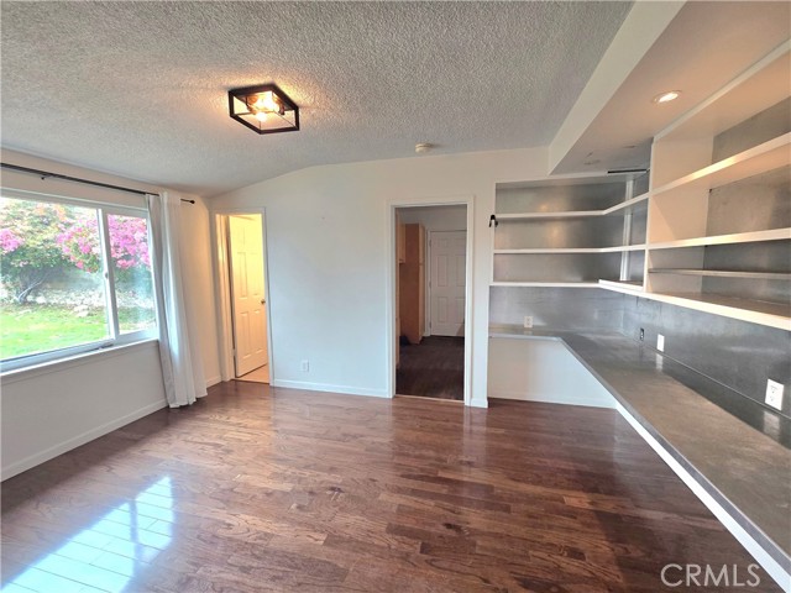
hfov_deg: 106.2
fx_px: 297
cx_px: 396
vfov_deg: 89.9
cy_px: 296
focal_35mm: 13
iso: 125
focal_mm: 2.2
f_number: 2.2
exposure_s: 1/60.2
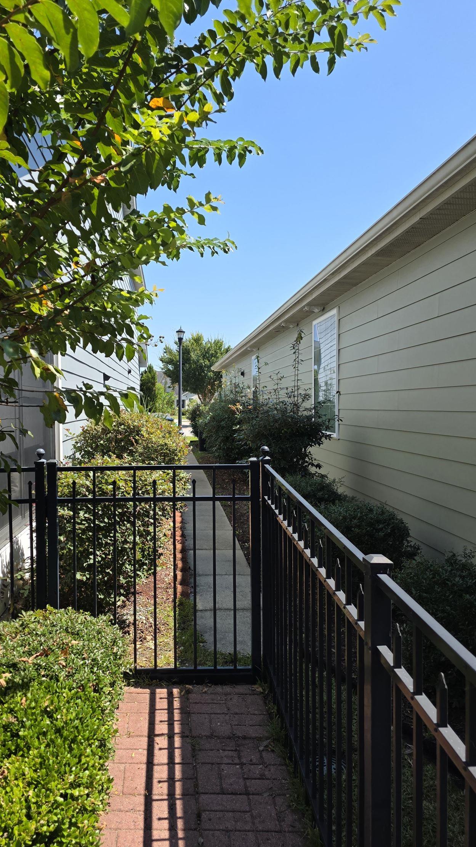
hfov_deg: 44.1
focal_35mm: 26
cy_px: 410
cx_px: 189
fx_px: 584
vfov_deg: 71.9
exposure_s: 1/3327
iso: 80
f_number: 1.7
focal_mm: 6.3
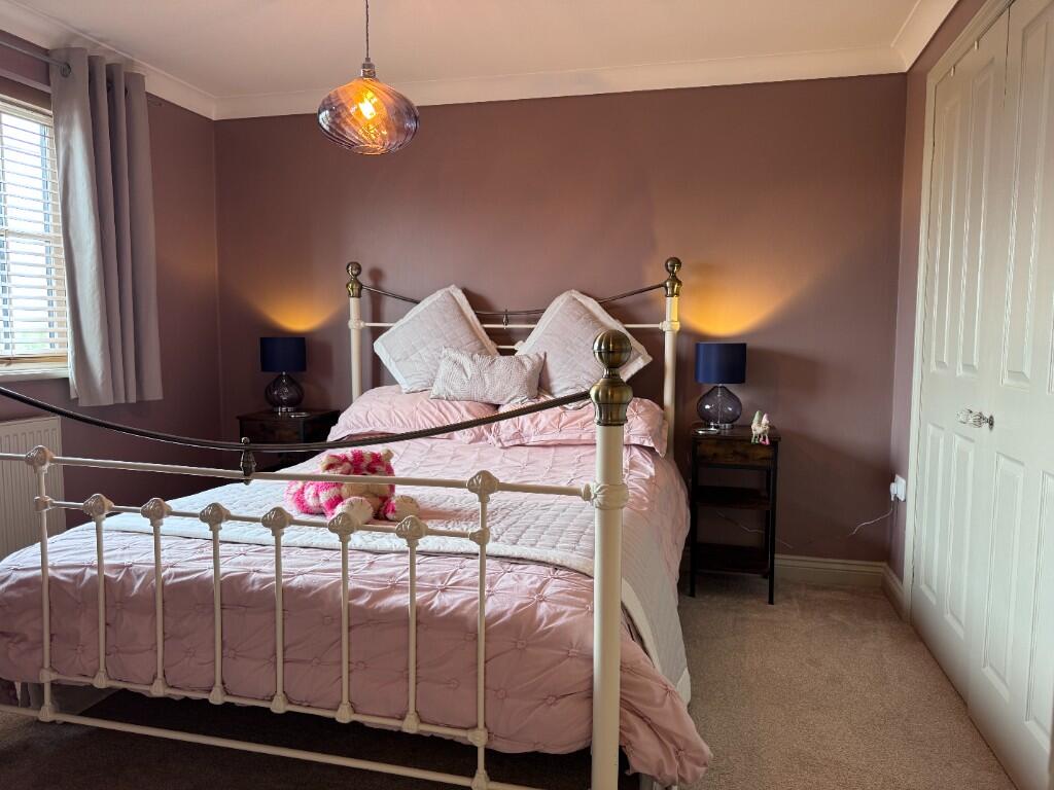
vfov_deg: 56.8
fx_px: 731
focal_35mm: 24
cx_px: 527
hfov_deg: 71.6
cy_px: 395
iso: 125
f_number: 1.78
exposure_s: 1/50
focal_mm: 6.76
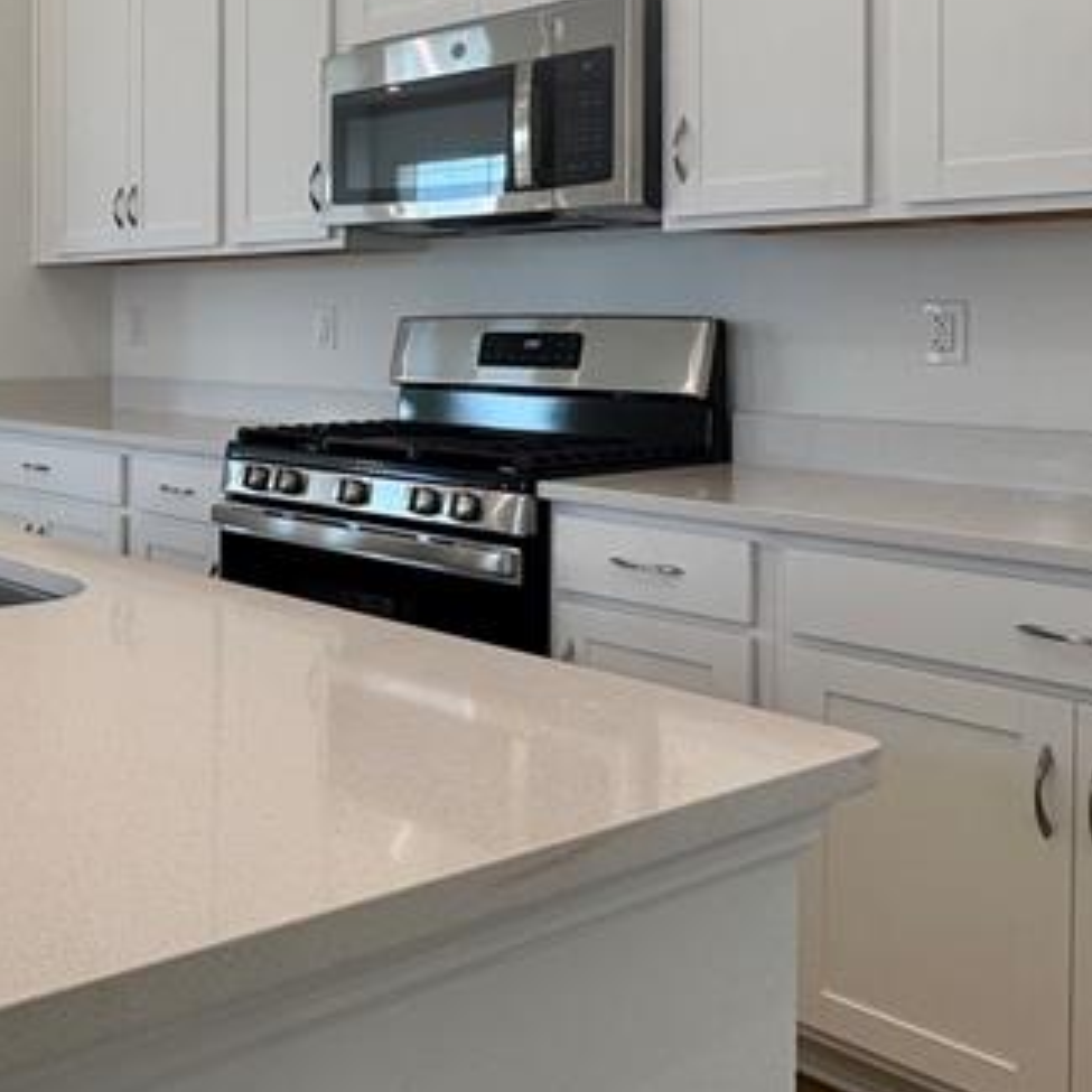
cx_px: -121
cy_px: 323
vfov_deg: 42.0
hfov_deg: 36.1
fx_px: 1392
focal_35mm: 39
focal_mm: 2.22
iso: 40
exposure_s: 1/120
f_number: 2.2
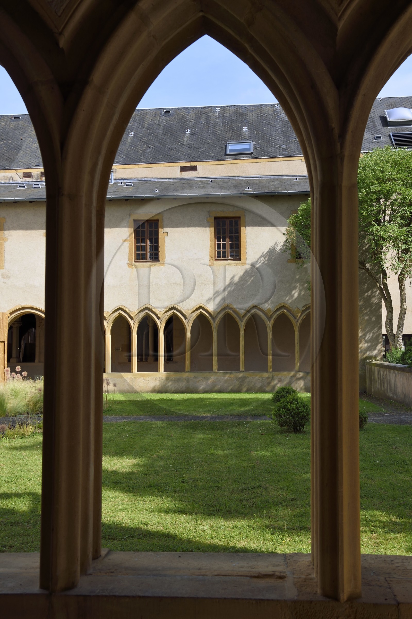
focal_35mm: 40
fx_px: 687
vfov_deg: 48.5
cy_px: 310
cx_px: 206
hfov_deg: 33.4
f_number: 10
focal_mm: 40
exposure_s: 1/250
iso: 200
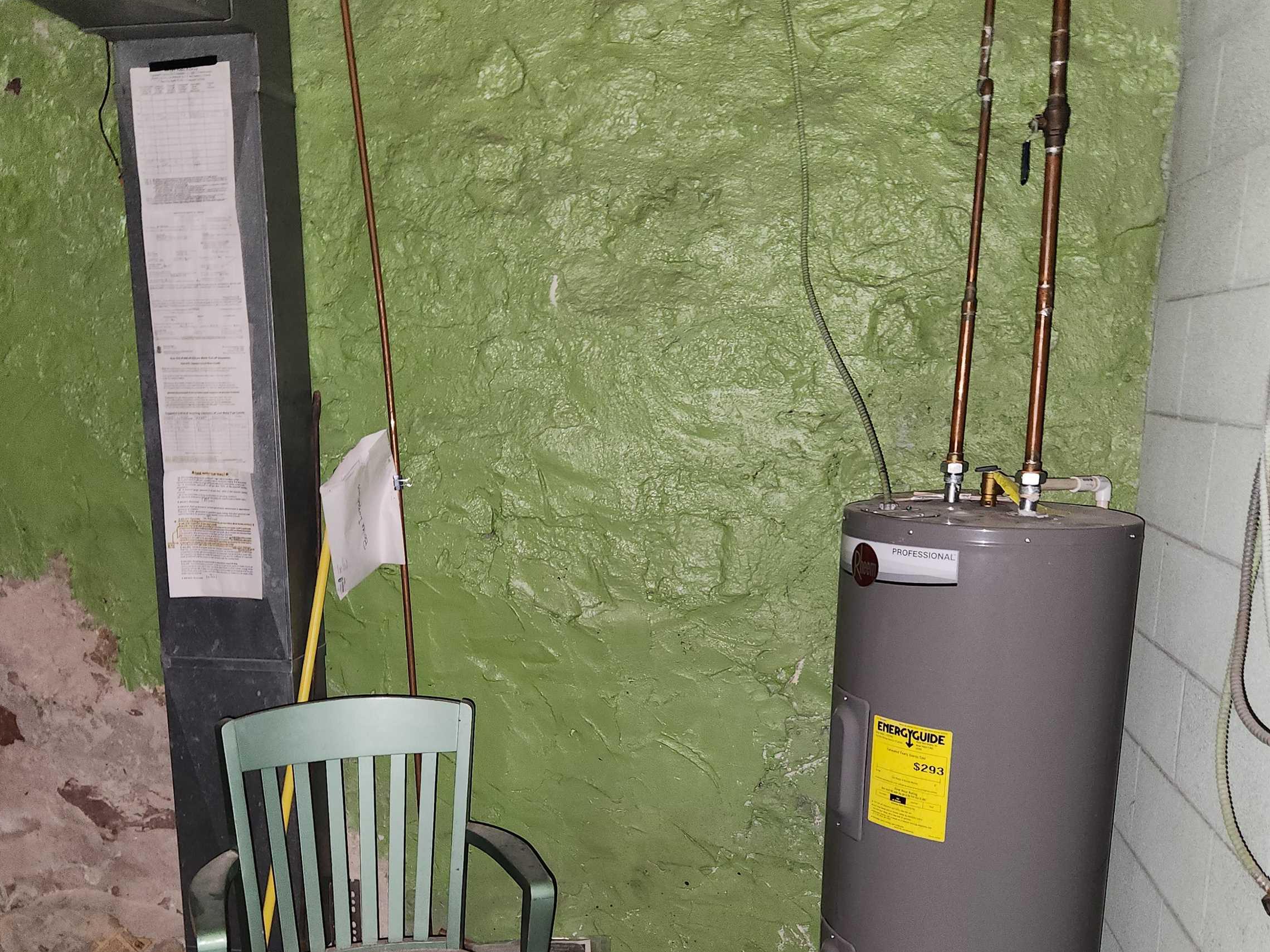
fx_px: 1137
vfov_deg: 45.1
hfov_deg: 58.2
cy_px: 594
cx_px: 557
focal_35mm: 31
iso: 160
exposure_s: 1/10
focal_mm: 5.4
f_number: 1.8
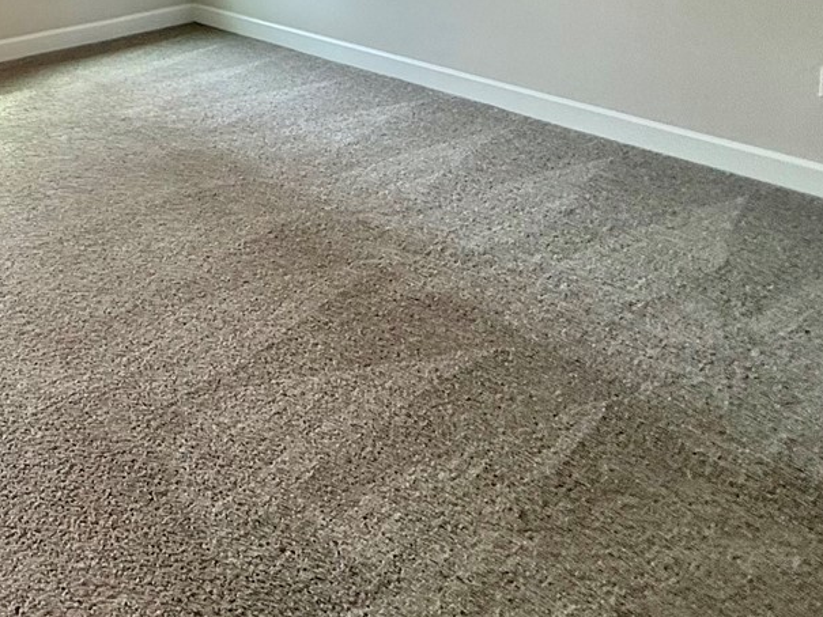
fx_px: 880
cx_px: -114
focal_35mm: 37
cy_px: -147
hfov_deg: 39.4
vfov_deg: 31.5
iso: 160
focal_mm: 2.22
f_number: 2.2
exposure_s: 1/120
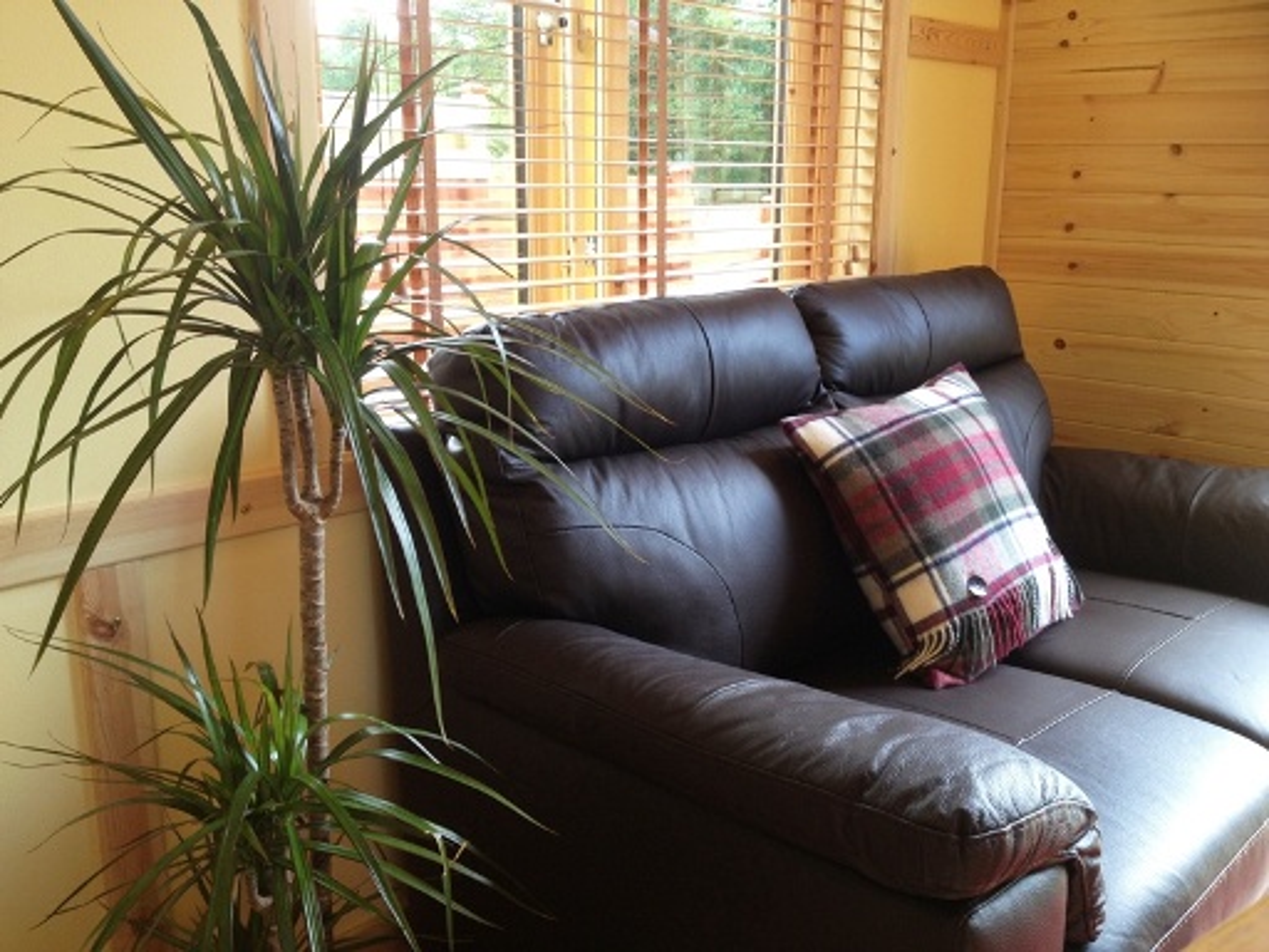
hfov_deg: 52.6
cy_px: 476
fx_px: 1283
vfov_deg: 40.7
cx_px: 634
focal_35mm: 35
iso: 50
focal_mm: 4.28
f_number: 2.4
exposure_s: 1/40
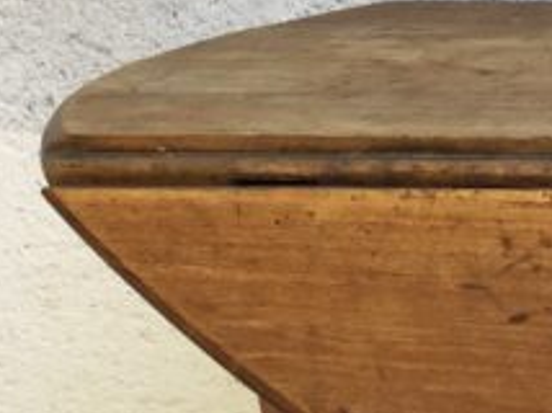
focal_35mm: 139
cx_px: 1052
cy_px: 720
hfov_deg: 12.7
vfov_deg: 10.1
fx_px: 2214
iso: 32
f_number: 2.2
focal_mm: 4.15
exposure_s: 1/102
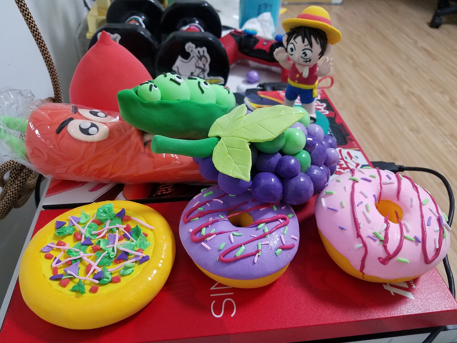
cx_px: 228
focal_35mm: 26
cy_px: 172
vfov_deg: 53.1
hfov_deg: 67.3
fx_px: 343
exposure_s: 1/20
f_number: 1.7
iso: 250
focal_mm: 4.2
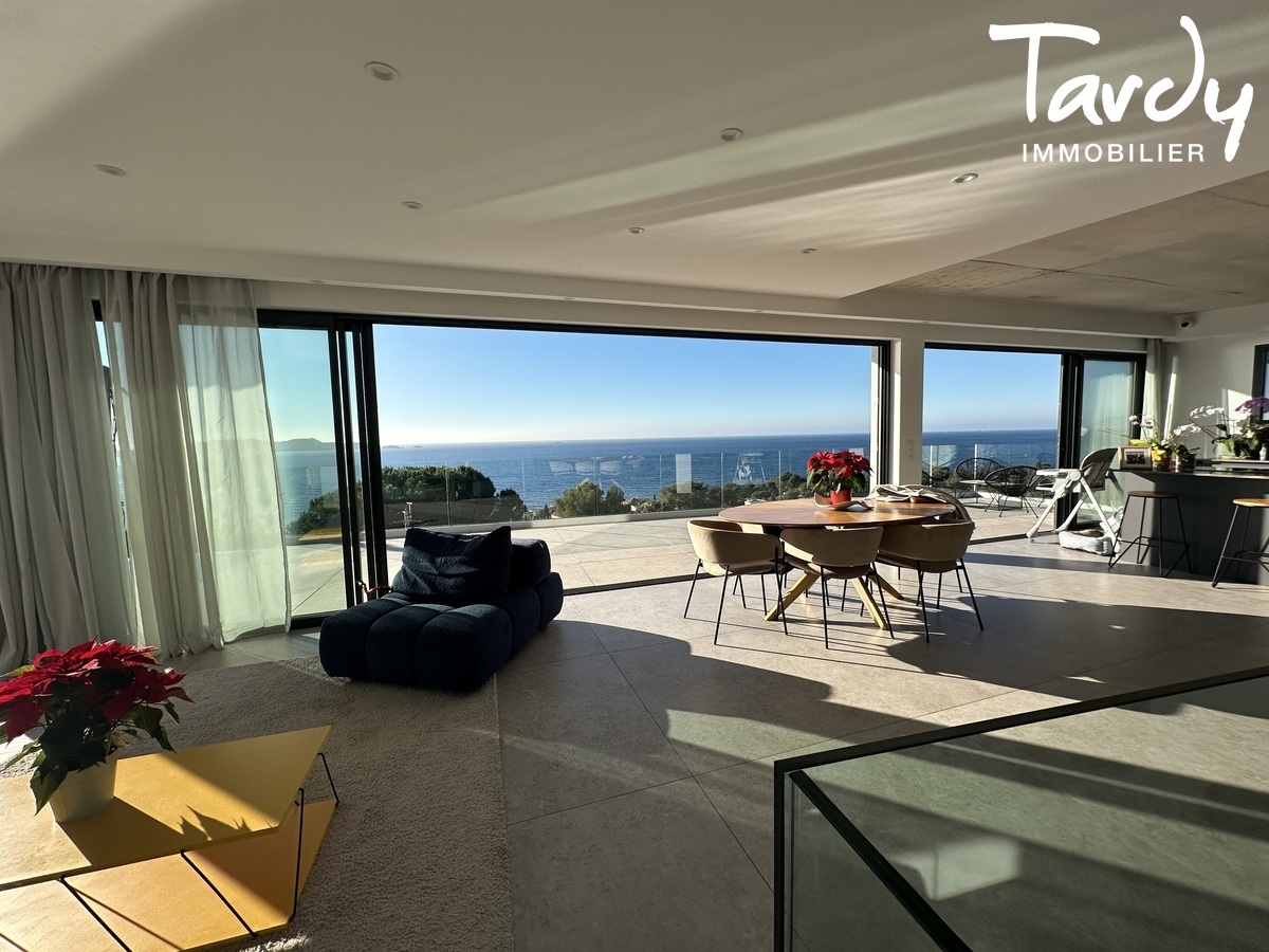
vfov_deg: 85.7
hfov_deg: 102.1
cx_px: 634
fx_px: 513
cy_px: 476
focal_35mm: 14
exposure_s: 1/1949
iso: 40
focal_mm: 2.22
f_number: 2.2
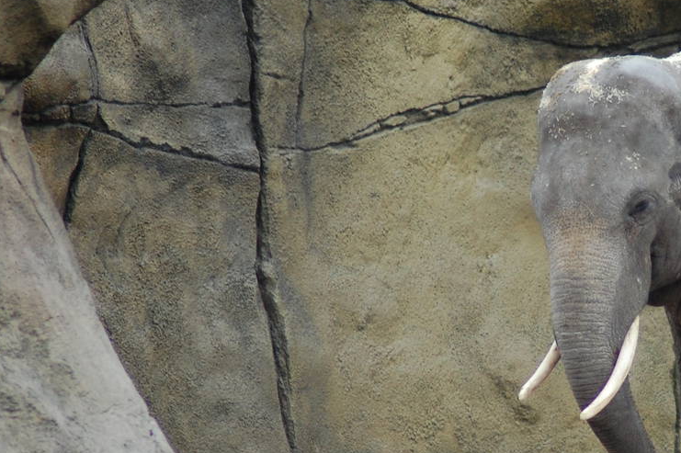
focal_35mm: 972
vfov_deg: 1.4
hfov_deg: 2.1
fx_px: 18374
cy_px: 262
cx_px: 653
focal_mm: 300
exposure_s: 1/500
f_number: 5.6
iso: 640
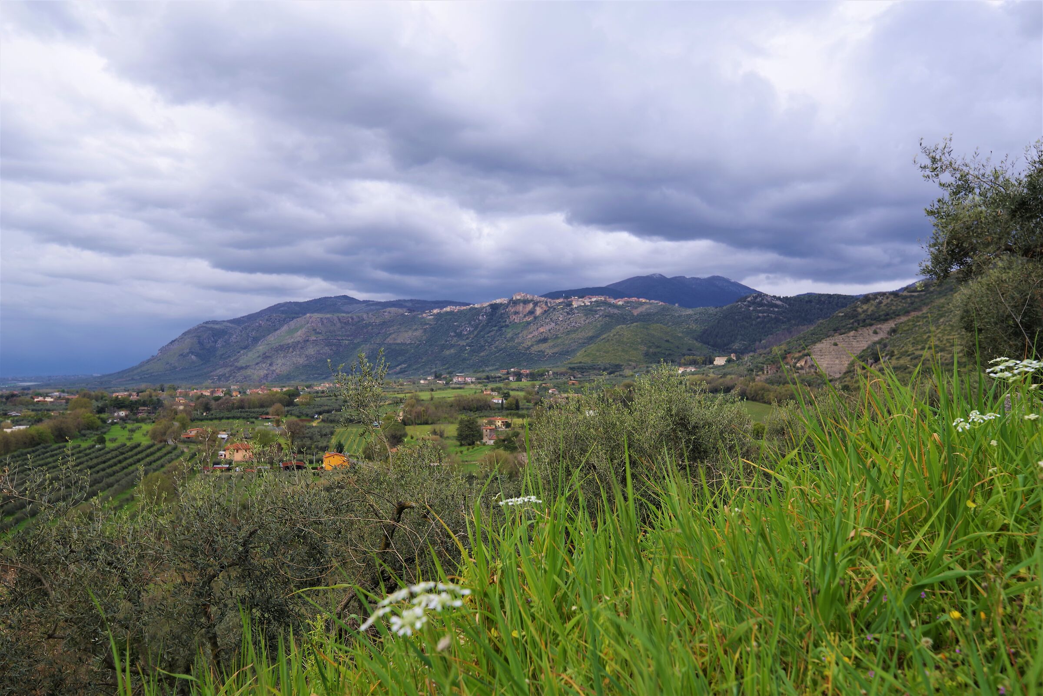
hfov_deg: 61.9
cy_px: 348
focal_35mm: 30
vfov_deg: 43.6
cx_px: 522
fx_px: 869
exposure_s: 1/50
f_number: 8
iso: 100
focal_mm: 30
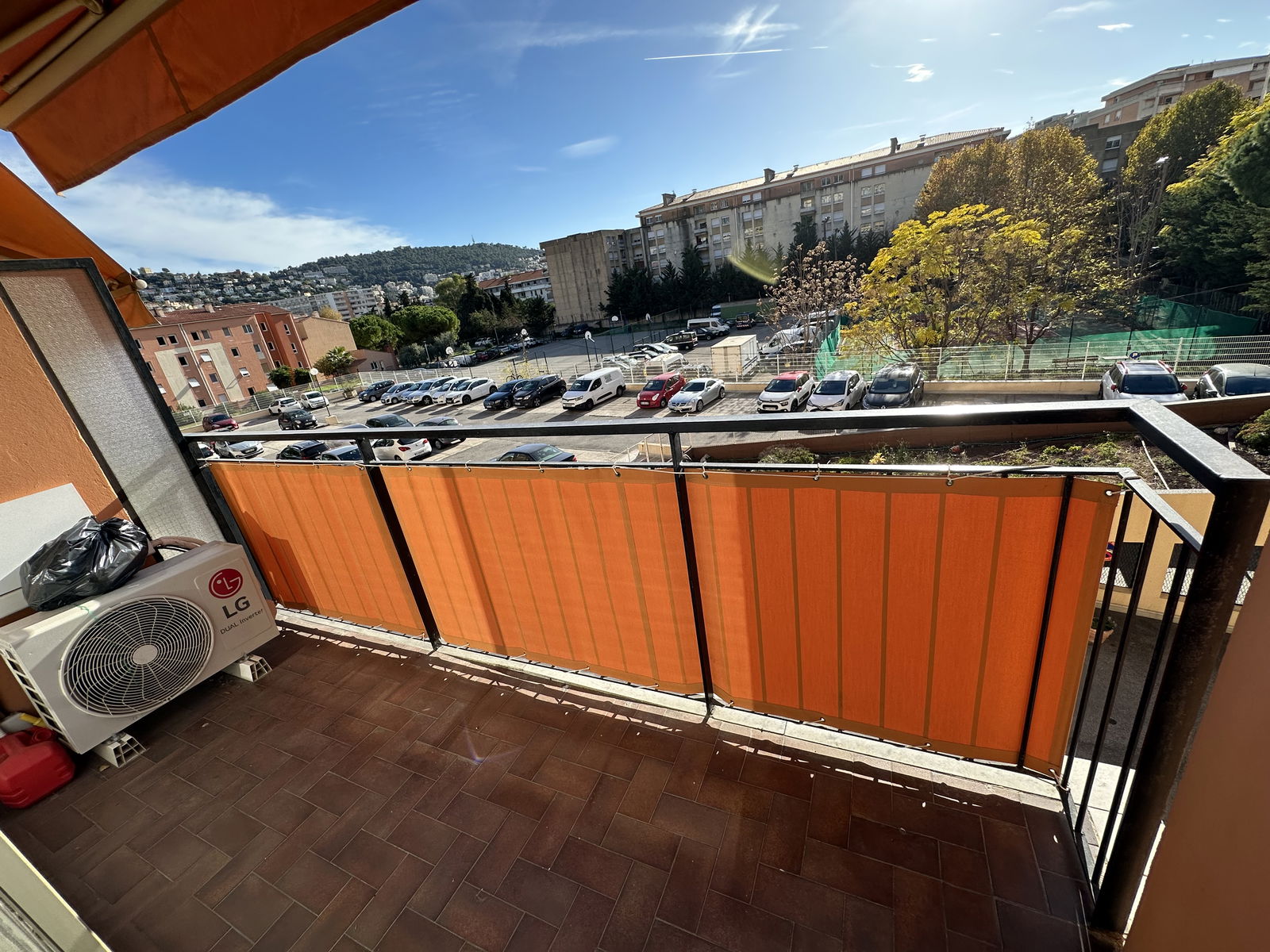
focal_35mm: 14
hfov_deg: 102.1
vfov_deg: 85.7
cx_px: 635
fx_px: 514
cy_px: 476
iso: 40
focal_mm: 2.22
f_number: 2.2
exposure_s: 1/1006
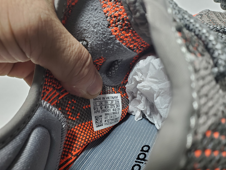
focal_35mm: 26
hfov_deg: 67.3
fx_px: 170
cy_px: 85
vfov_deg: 53.1
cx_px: 113
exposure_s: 1/100
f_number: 2.4
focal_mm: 4.3
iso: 64
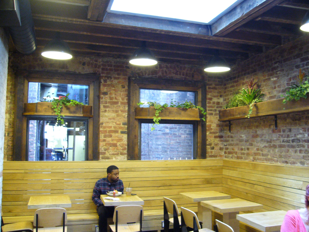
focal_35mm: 35
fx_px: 312
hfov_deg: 52.6
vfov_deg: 40.7
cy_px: 116
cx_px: 154
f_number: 2.8
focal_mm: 5.8
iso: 200
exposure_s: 1/8
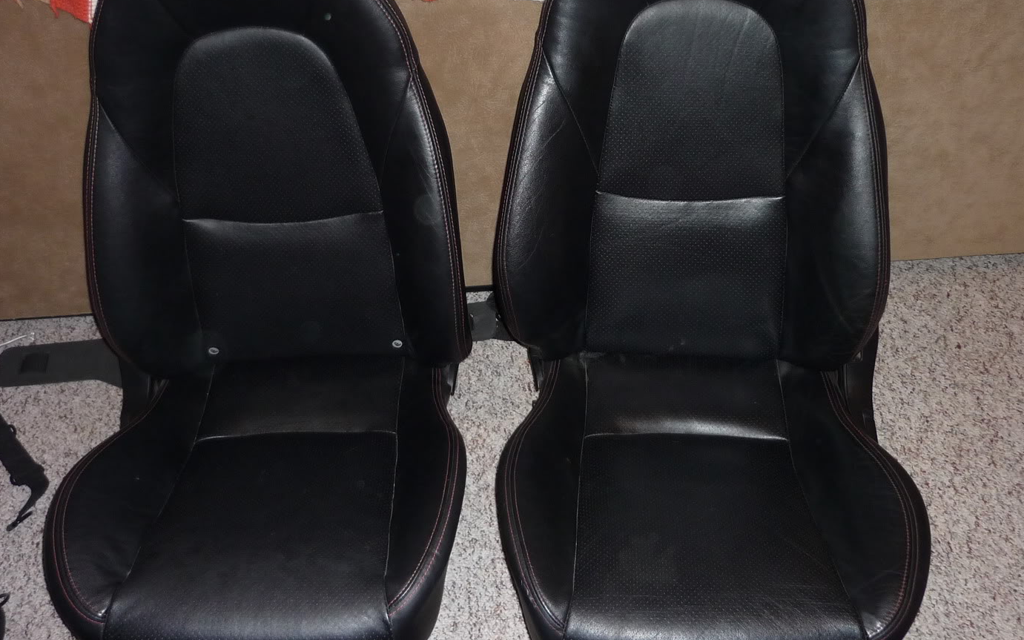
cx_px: 519
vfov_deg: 29.6
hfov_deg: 46.2
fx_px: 1200
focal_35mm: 43
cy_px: 194
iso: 200
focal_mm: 5.5
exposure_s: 1/30
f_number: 2.8
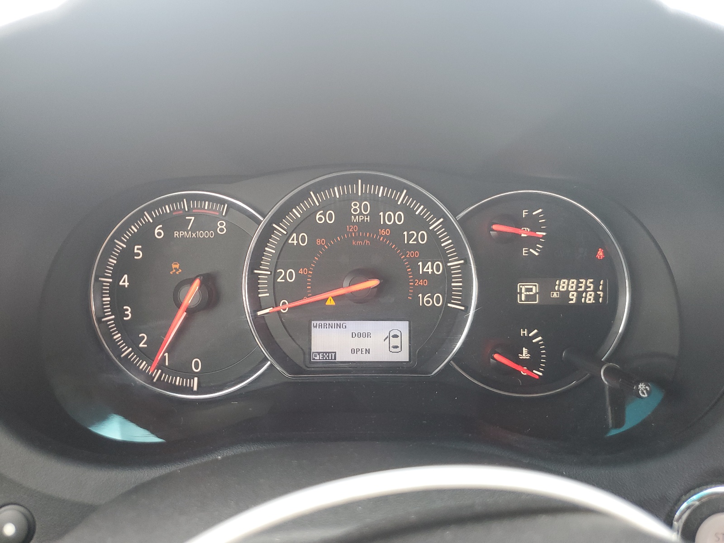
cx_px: 362
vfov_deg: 53.1
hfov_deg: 67.3
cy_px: 272
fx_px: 544
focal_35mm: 26
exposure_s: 1/120
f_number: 1.5
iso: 94
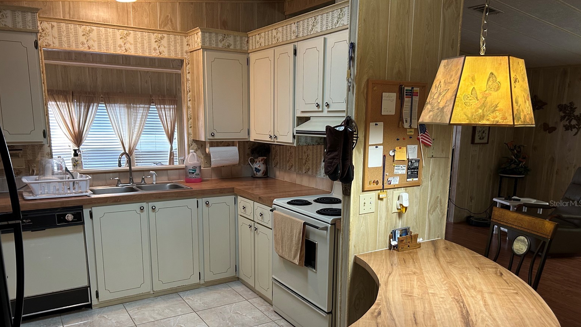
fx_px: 447
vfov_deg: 39.9
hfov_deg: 66.1
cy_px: 203
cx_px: 287
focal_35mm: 29
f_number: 1.5
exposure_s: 1/60
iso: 160
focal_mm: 5.7
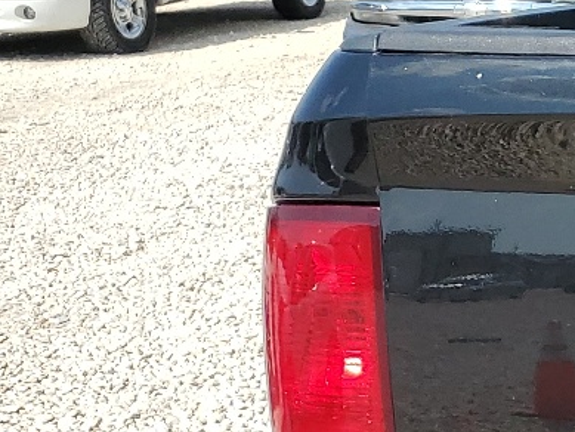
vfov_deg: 13.7
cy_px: 374
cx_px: 1171
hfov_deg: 14.8
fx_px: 1778
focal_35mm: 107
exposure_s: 1/3333
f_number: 1.5
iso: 50
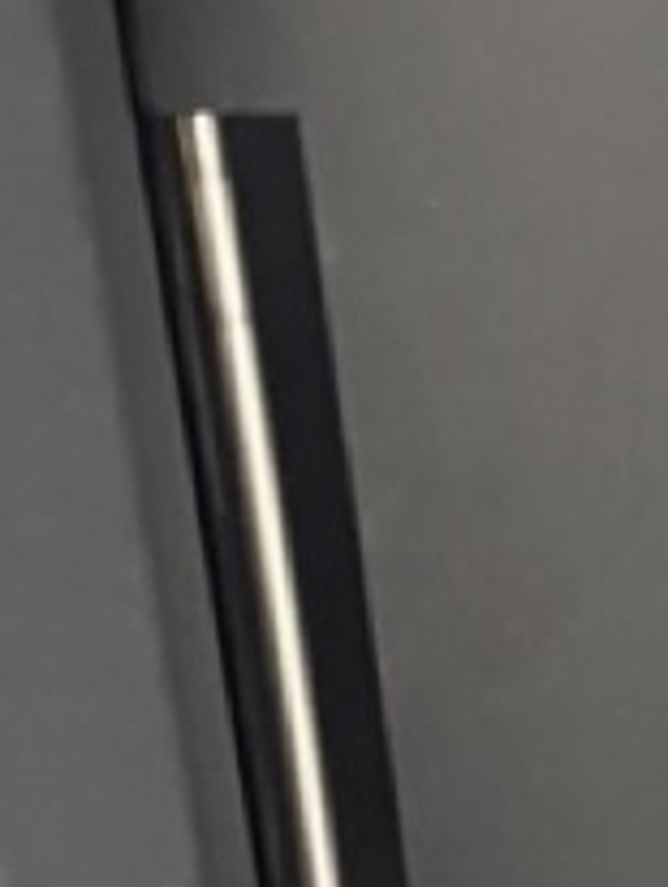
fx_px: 3980
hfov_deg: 8.2
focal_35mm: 155
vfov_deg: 12.2
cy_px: 1275
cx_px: 1982
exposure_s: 1/40
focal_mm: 5.1
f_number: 1.6
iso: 500
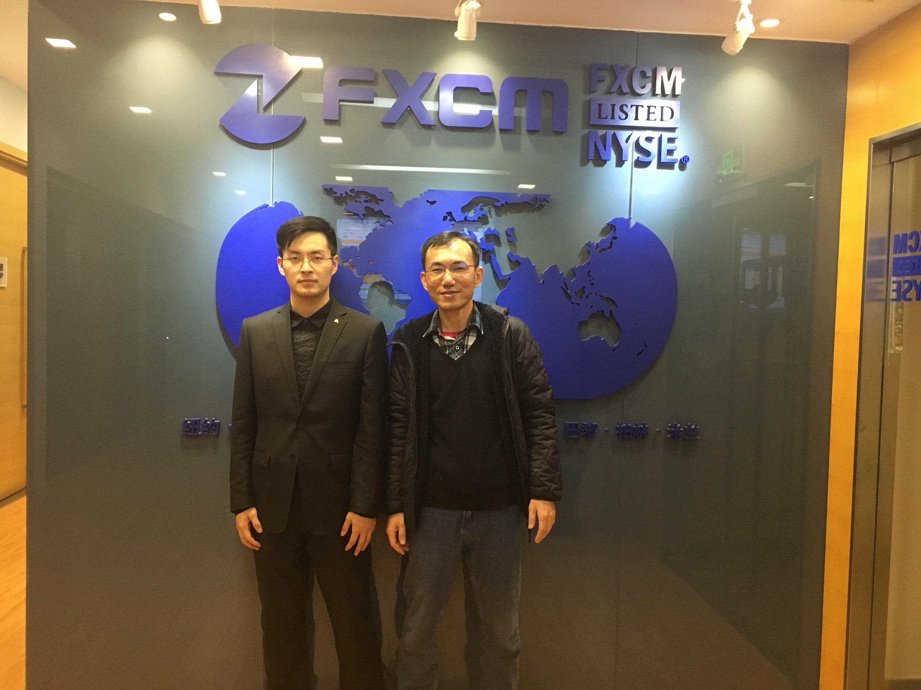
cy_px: 345
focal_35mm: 29
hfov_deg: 61.7
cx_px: 460
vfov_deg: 48.2
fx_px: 772
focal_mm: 4.15
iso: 200
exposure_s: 1/25
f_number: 2.2
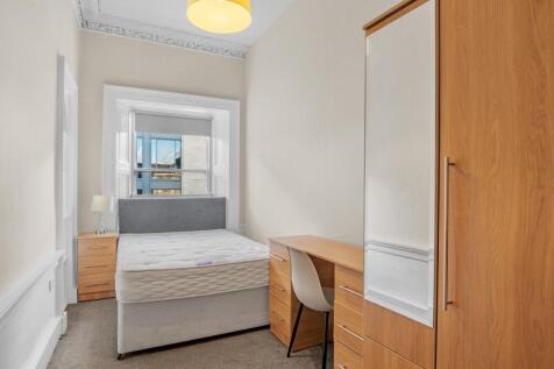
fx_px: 308
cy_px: 184
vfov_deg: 61.9
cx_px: 277
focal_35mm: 20
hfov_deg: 84.0
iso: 250
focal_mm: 20
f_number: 9
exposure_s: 1/1.67
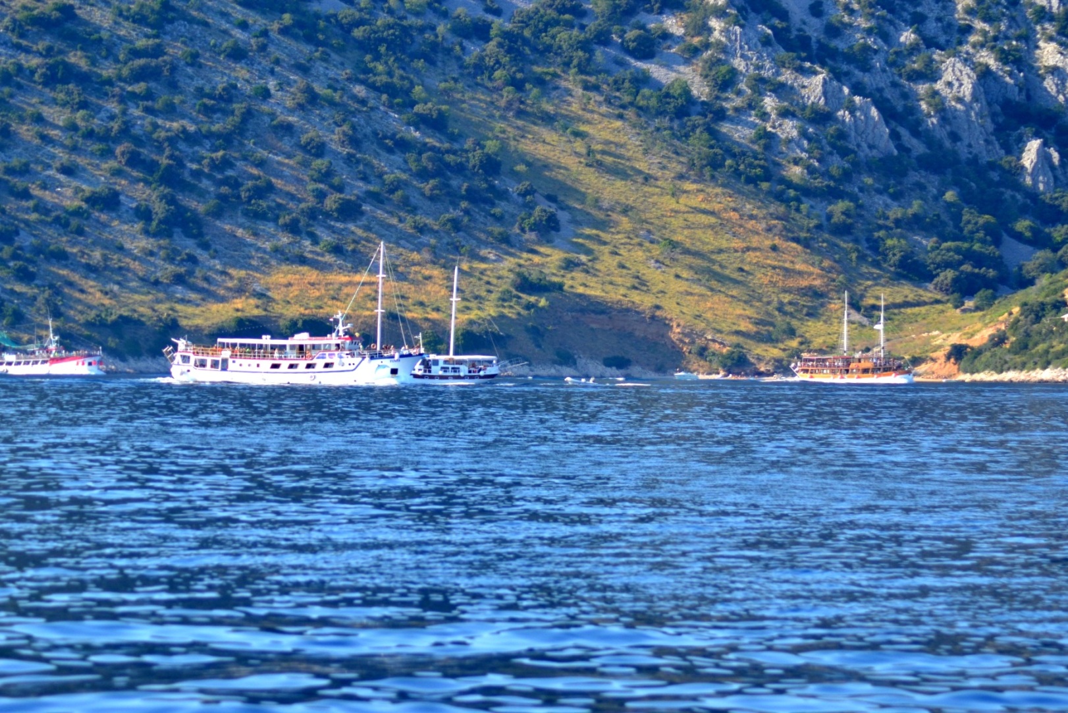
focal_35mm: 158
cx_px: 534
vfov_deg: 8.7
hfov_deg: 13.0
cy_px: 356
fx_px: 4673
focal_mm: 105
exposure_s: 1/500
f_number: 5.6
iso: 220
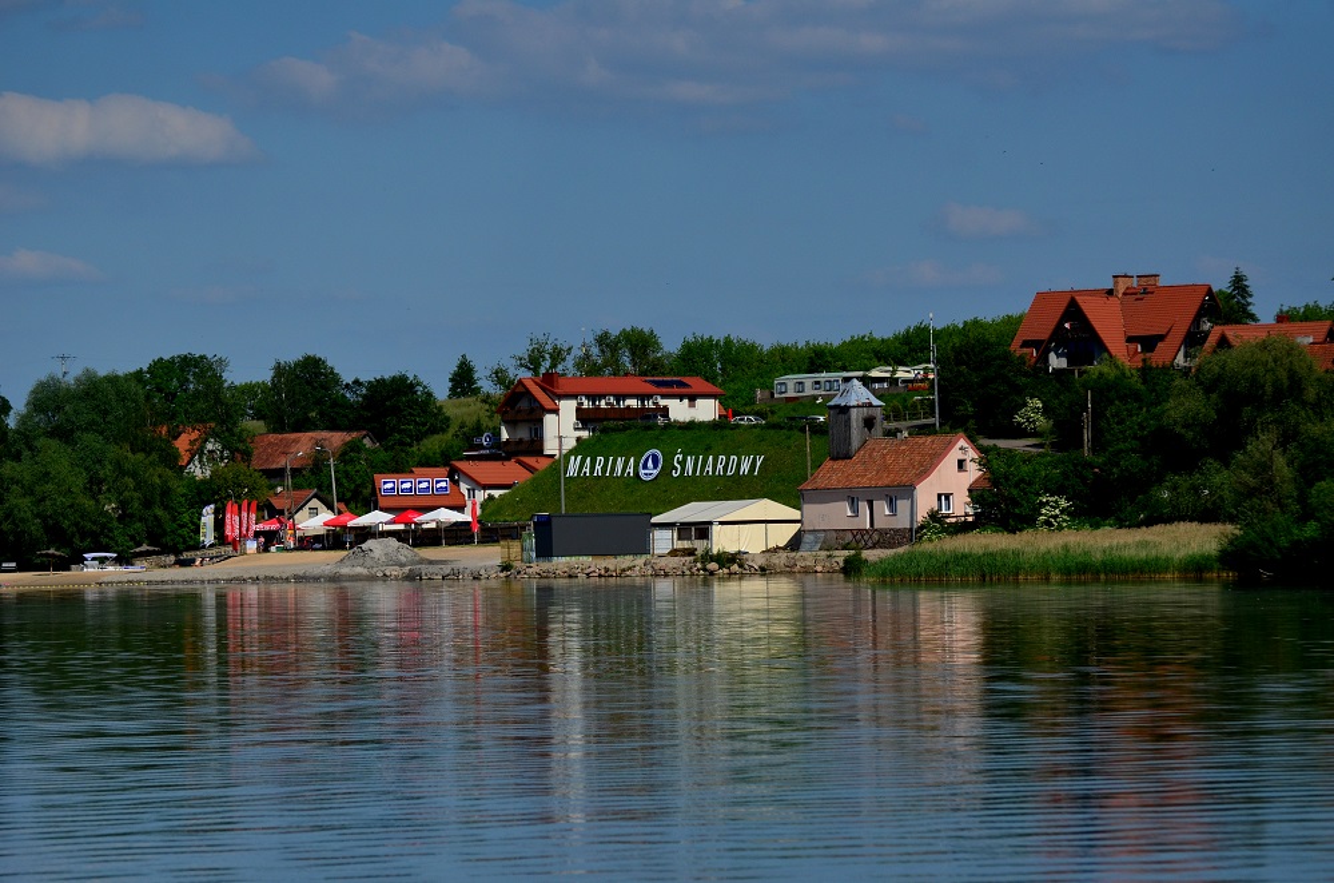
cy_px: 442
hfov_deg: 12.3
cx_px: 667
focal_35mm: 168
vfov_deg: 8.1
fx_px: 6211
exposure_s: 1/8000
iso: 360
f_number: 4.8
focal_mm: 112
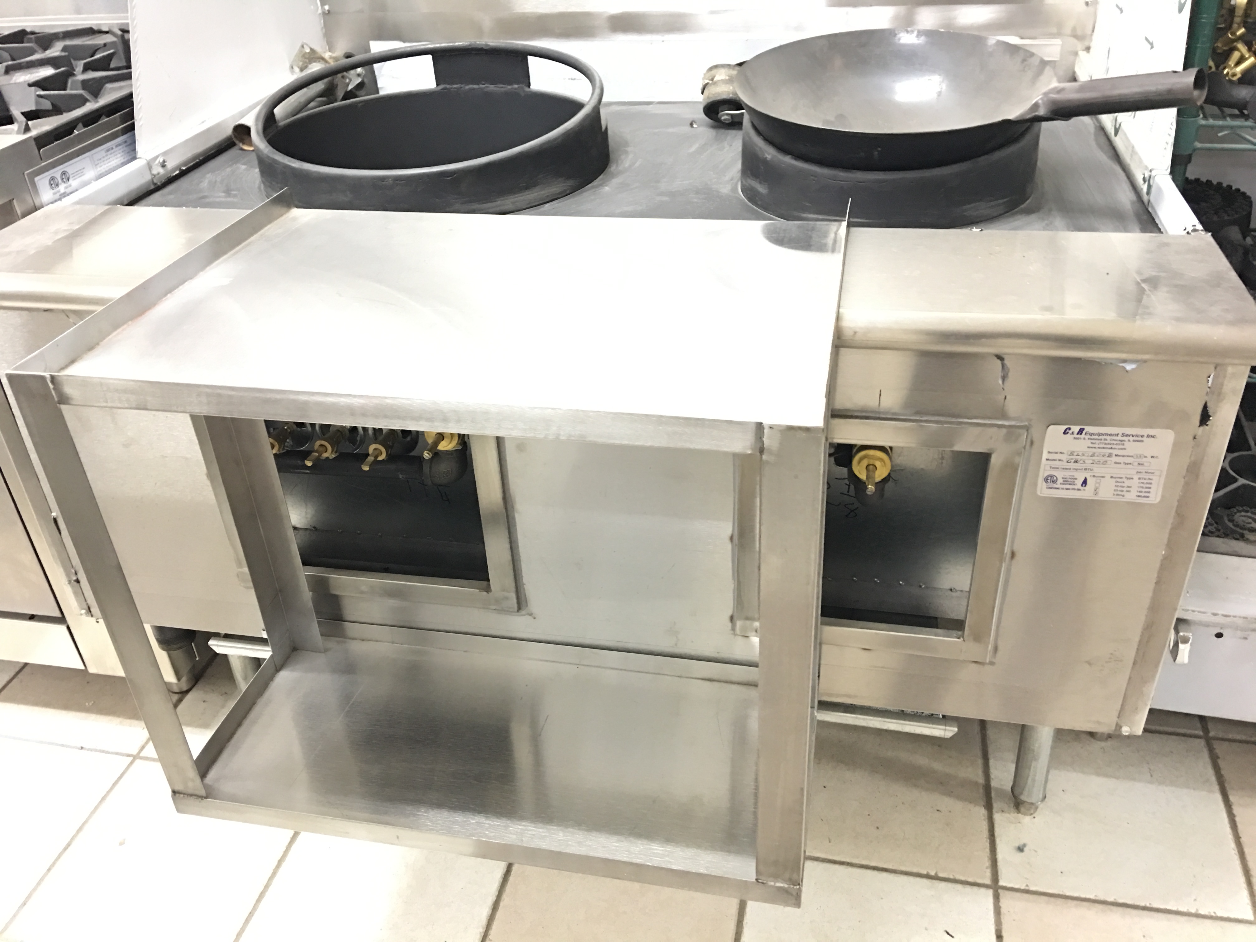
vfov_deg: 48.2
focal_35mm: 29
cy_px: 471
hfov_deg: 61.7
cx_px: 628
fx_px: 1052
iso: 64
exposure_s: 1/4
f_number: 2.2
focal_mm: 4.15
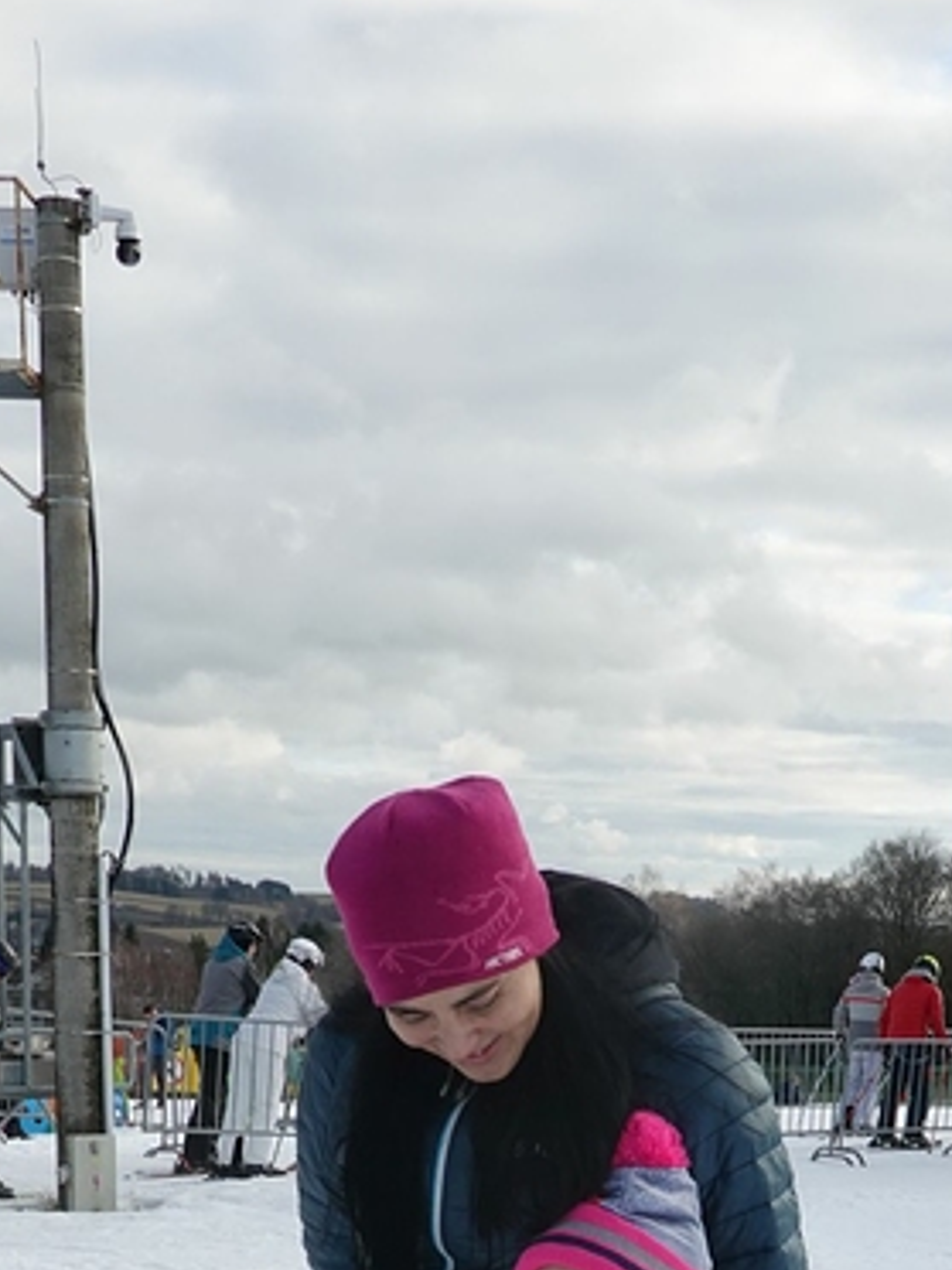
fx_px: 2750
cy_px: 1666
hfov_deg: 19.6
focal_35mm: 75
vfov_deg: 23.0
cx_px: 524
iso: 125
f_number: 8
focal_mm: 10.83
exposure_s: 1/160
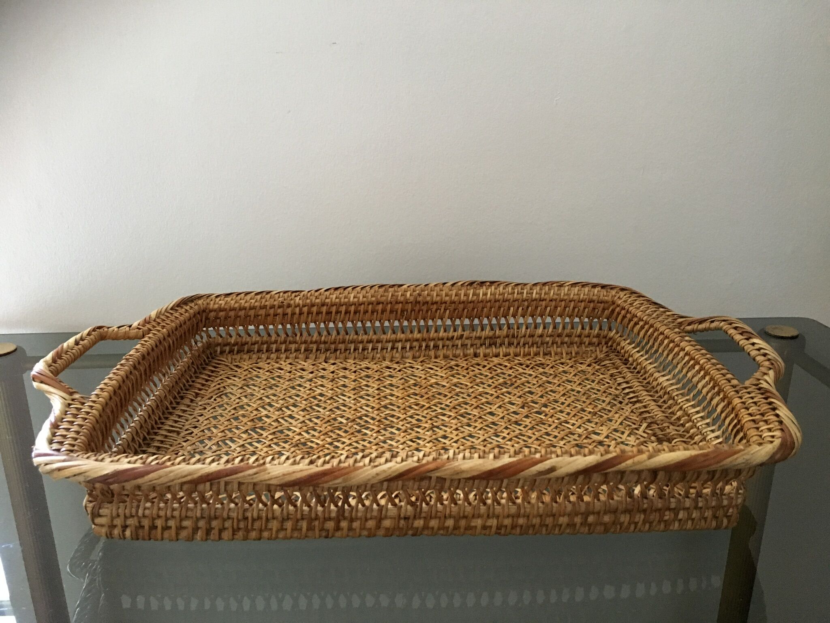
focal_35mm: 29
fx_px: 695
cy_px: 312
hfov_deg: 61.7
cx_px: 415
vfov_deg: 48.2
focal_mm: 4.15
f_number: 2.2
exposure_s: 1/20
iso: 200
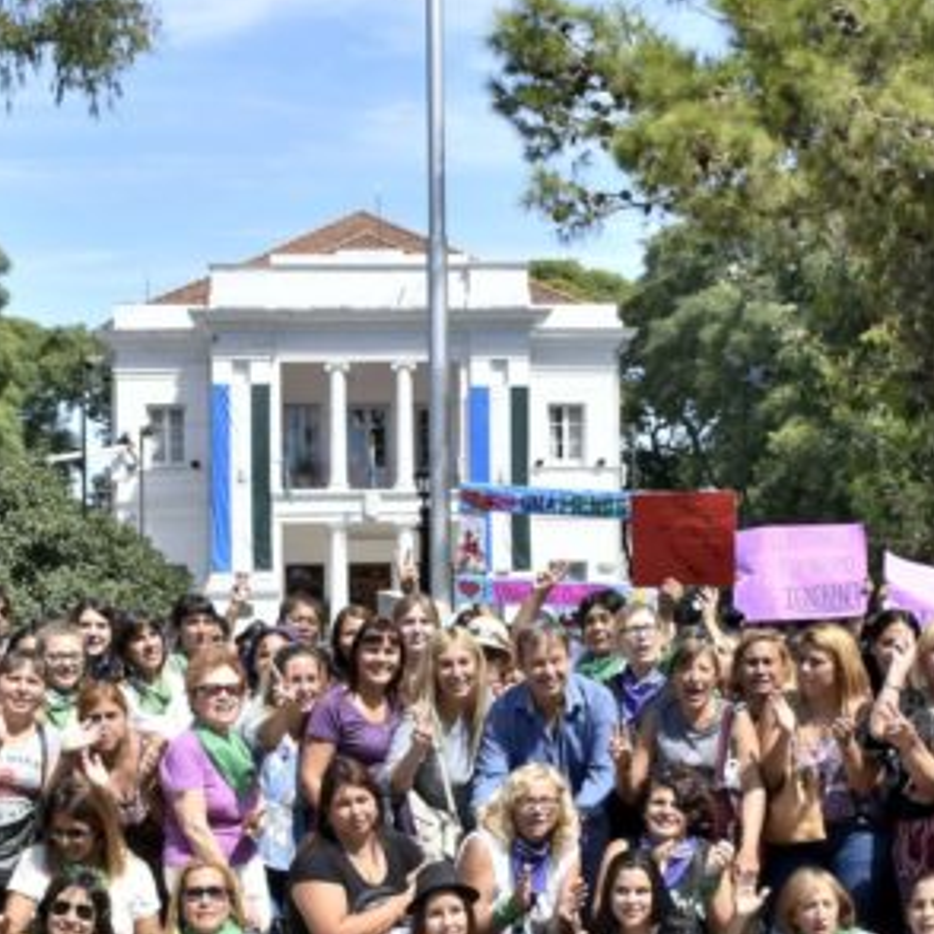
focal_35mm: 60
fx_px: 1832
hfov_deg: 28.6
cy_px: 635
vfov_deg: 28.4
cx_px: 442
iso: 280
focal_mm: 18
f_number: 8
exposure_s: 1/500
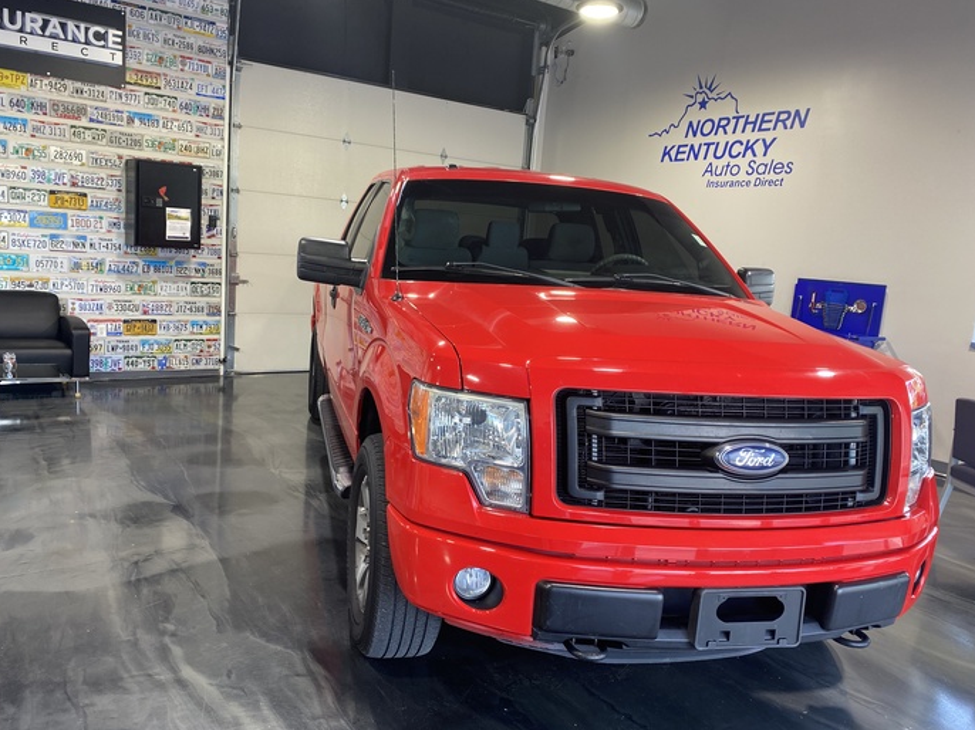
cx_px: 453
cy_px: 362
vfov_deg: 49.7
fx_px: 788
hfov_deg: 63.4
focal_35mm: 28
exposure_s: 1/60
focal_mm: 4.25
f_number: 1.8
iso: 64
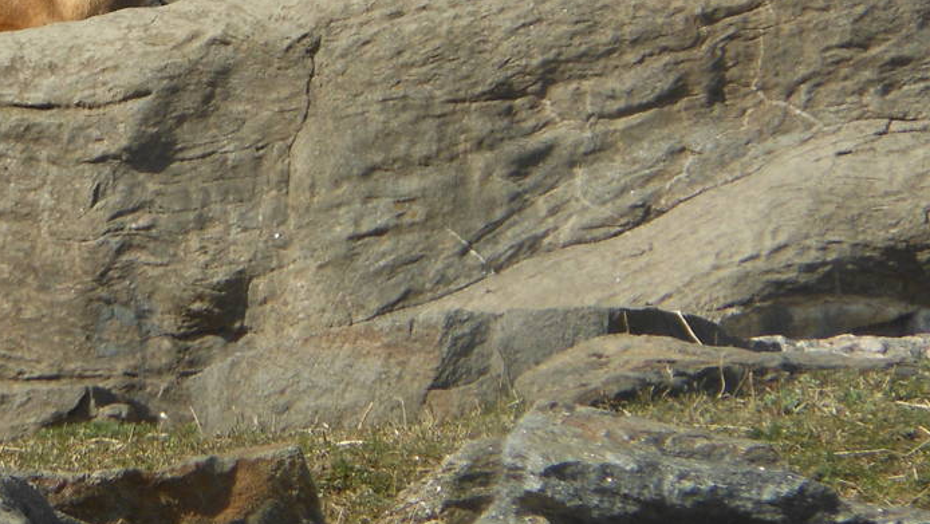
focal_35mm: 492
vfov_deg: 2.5
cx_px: 74
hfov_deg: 4.4
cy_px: -157
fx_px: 12137
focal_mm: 35
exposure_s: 1/400
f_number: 5.6
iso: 80
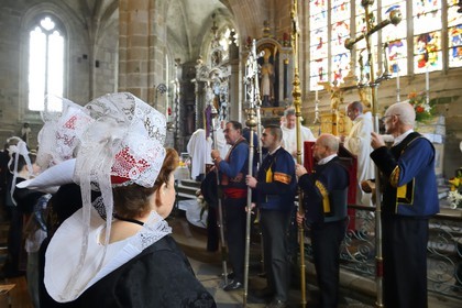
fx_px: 308
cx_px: 231
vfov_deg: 53.1
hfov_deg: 73.7
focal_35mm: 24
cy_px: 154
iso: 1600
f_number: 6.3
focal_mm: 24
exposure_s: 1/20
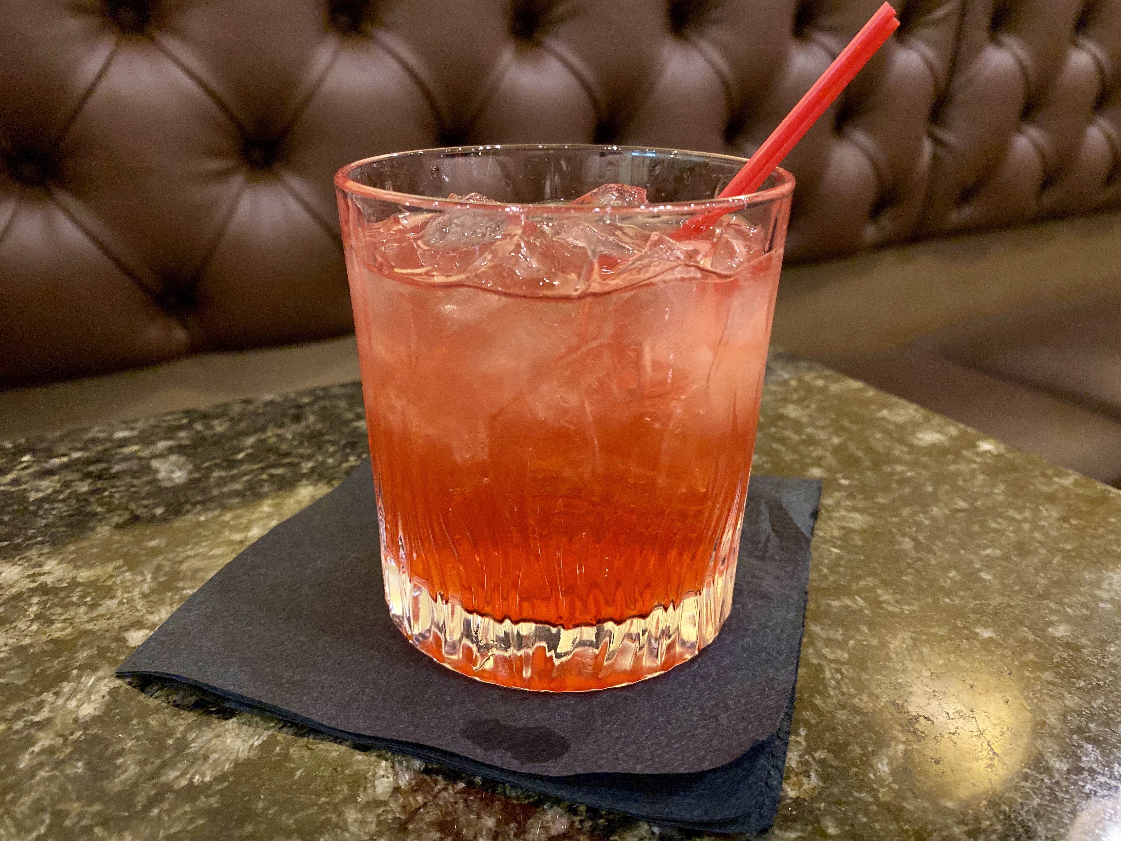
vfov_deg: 53.1
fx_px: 842
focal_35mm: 26
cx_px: 560
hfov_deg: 67.3
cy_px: 420
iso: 800
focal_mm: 4.25
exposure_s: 1/30
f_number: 1.8
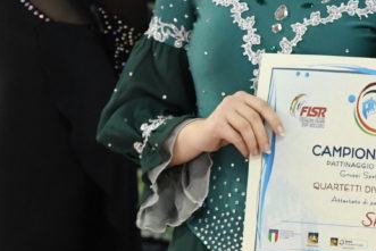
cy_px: -21
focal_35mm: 488
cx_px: 577
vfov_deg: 2.8
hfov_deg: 4.2
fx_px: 5094
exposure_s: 1/800
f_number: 2.8
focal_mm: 105
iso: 5000
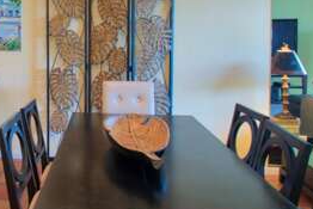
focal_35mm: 41
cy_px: 55
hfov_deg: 41.5
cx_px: 4
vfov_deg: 32.1
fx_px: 357
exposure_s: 1/2.5
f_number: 10
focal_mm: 14
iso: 400
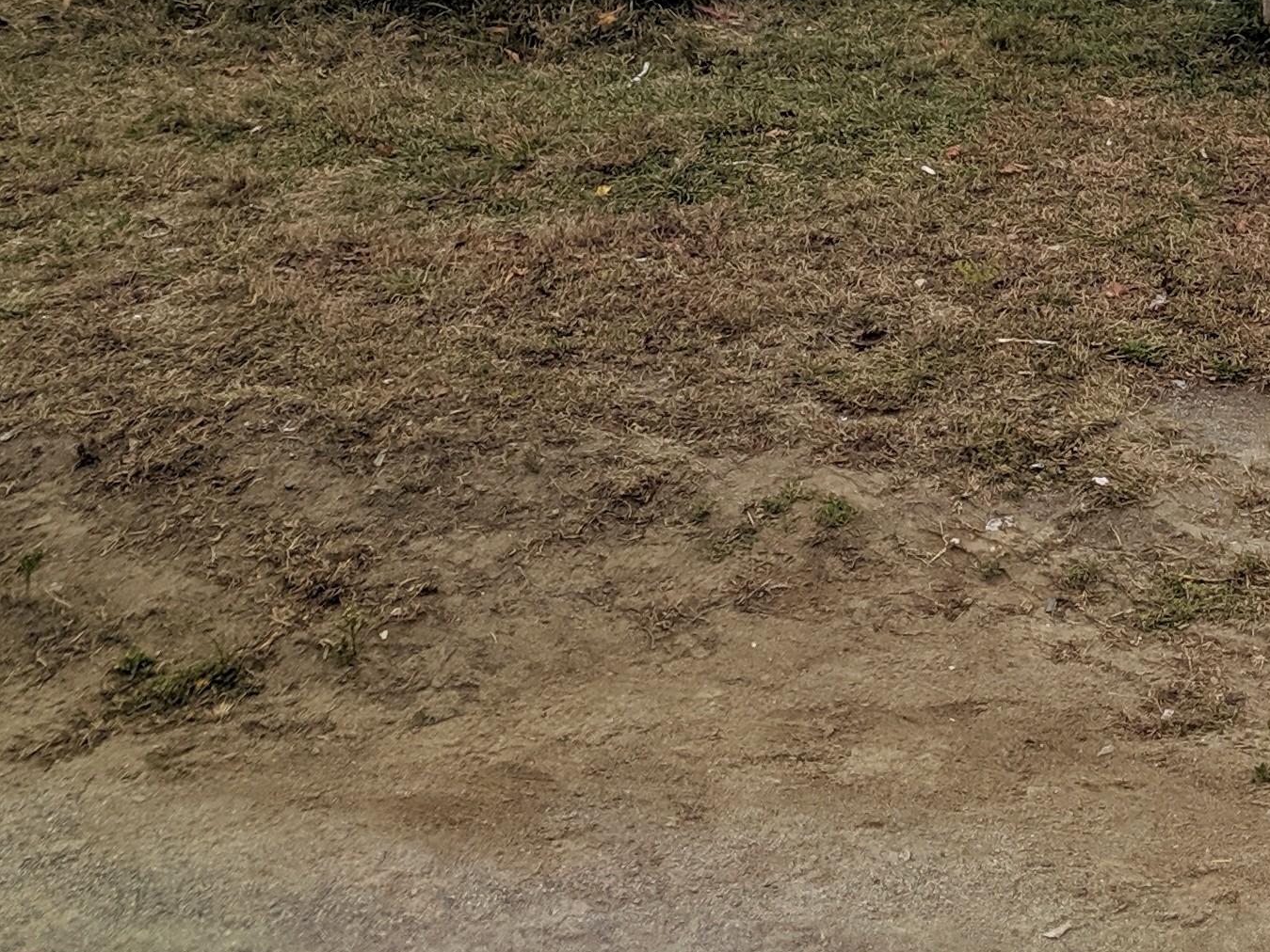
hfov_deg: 23.7
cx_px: 1347
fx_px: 2862
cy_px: -458
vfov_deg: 17.1
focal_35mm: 78
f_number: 2
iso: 53
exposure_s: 1/1661
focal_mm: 4.67
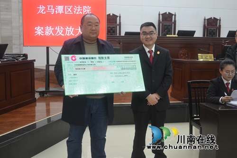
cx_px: 118
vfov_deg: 29.8
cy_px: 79
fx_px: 296
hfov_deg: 43.6
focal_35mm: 45
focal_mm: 30
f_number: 4.5
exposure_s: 1/25
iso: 800
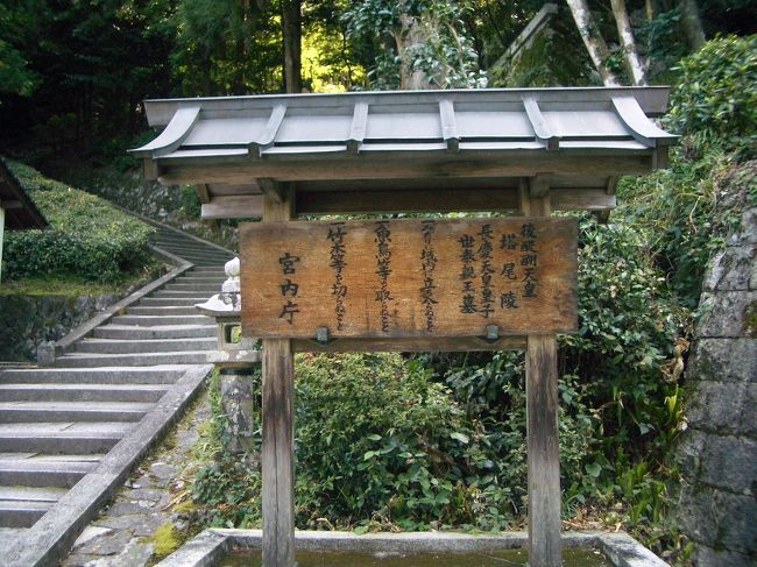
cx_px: 378
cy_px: 284
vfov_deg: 40.7
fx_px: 765
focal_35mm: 35
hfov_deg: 52.6
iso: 100
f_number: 2.6
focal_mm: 5.8
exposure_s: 1/80
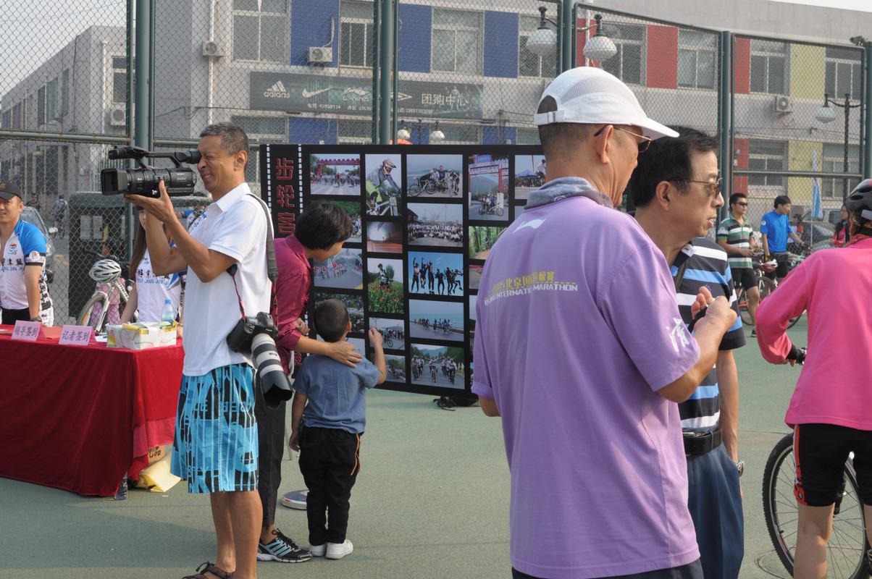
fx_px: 1270
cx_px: 436
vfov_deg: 25.7
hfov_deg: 37.9
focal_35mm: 52
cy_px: 290
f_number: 9
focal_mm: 35
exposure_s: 1/200
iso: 200
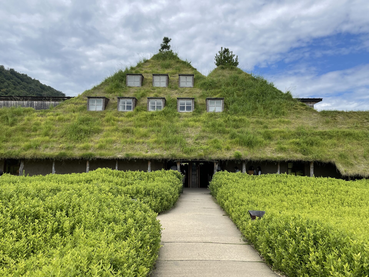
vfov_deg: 53.1
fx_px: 277
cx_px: 184
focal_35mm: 26
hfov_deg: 67.3
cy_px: 138
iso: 32
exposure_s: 1/3125
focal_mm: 4.2
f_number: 1.6
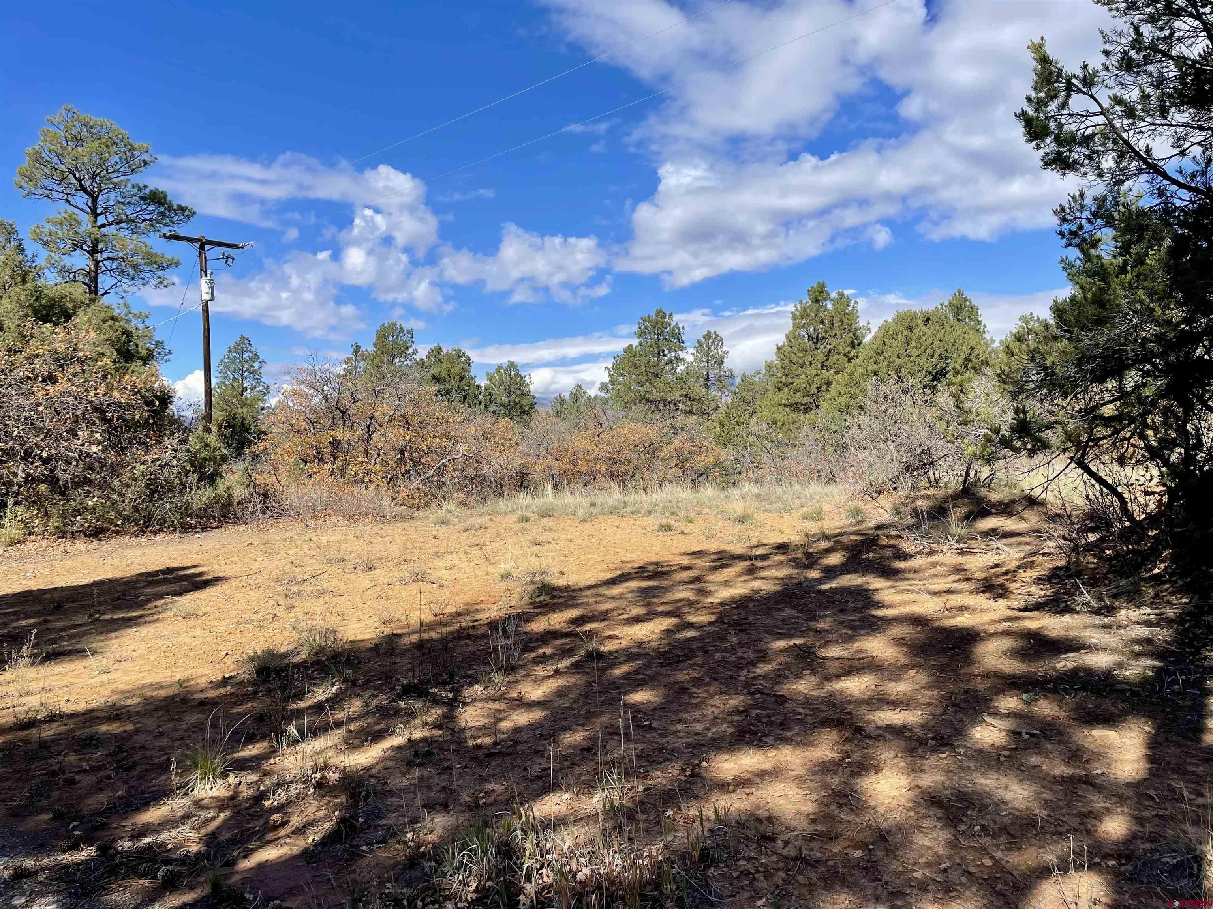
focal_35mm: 26
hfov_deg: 67.3
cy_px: 454
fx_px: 911
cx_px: 606
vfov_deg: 53.1
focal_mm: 4.2
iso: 32
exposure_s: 1/3125
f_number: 1.6
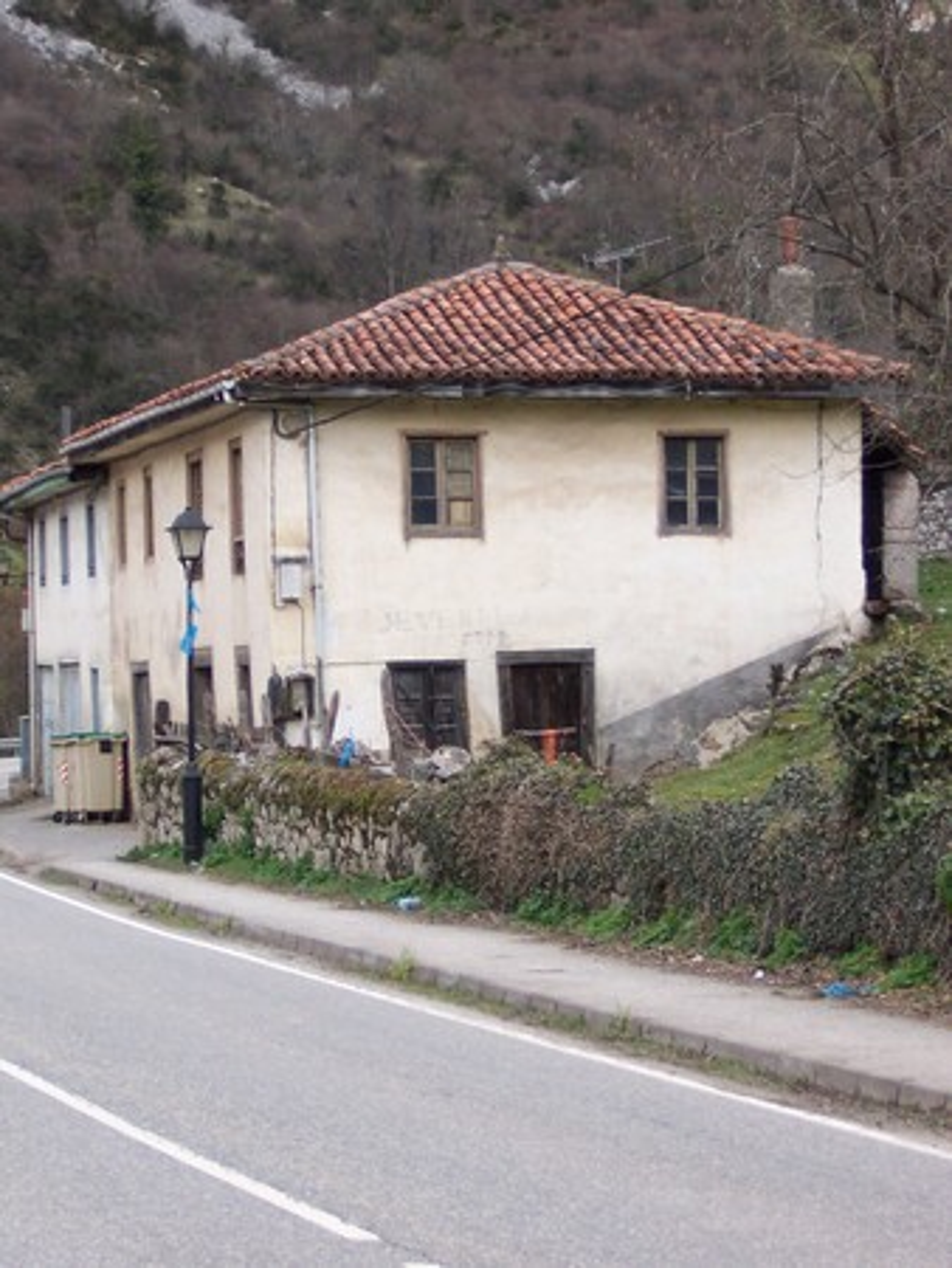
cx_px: 476
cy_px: 634
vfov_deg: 15.3
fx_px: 4726
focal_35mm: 129
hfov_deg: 11.5
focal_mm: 20
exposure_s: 1/125
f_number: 4.8
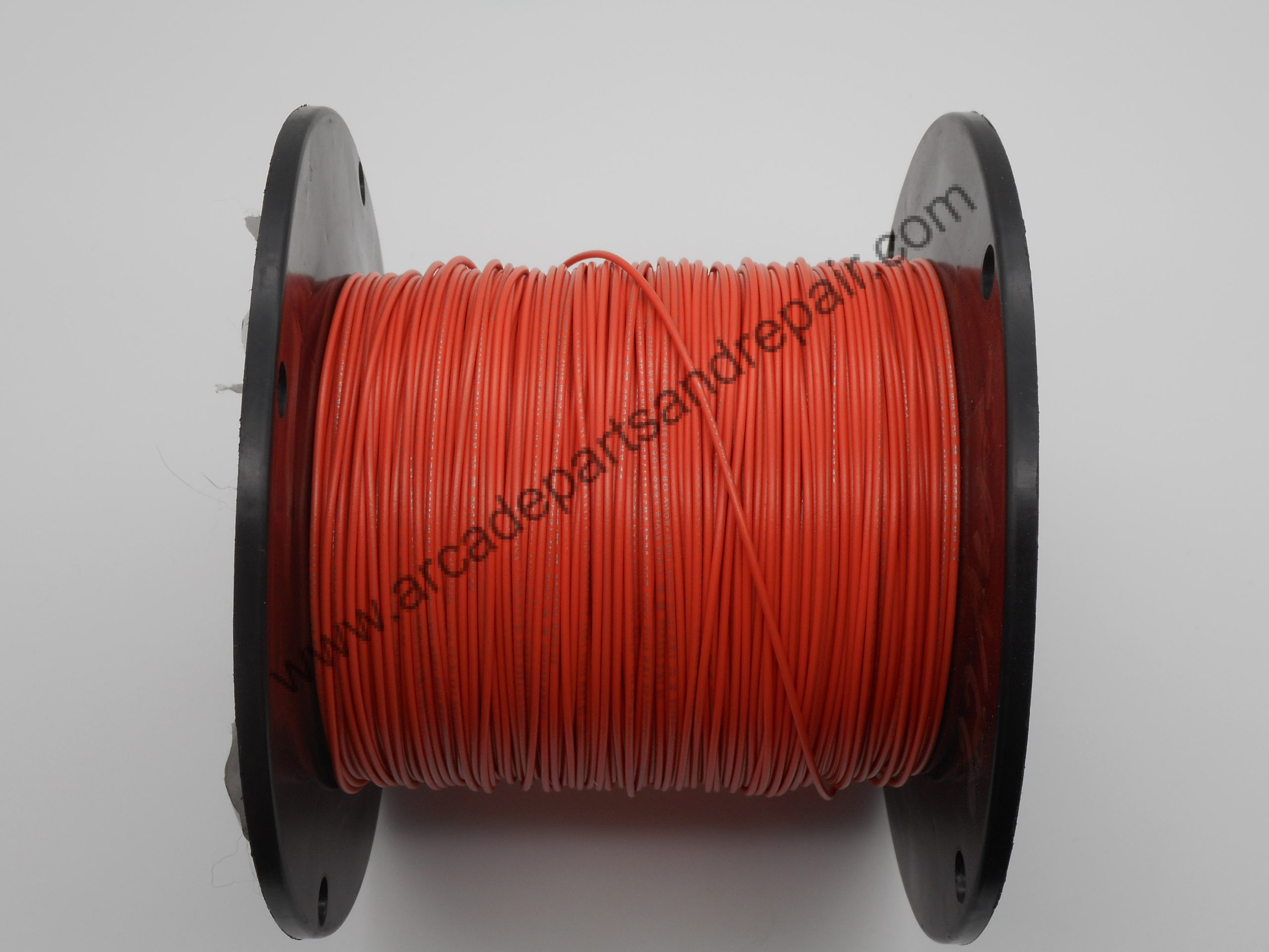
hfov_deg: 37.5
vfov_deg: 28.6
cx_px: 634
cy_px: 476
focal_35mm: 51
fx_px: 1870
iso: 80
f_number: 4.9
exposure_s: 1/80
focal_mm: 9.1
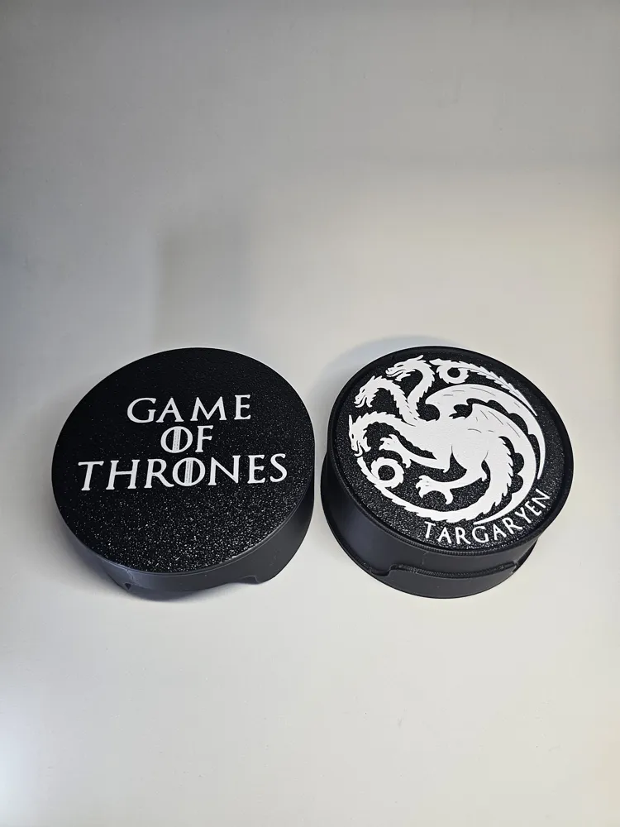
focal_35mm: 23
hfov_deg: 58.9
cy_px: 414
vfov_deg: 73.9
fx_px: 549
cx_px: 310
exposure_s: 1/50
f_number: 1.7
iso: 50
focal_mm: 6.3
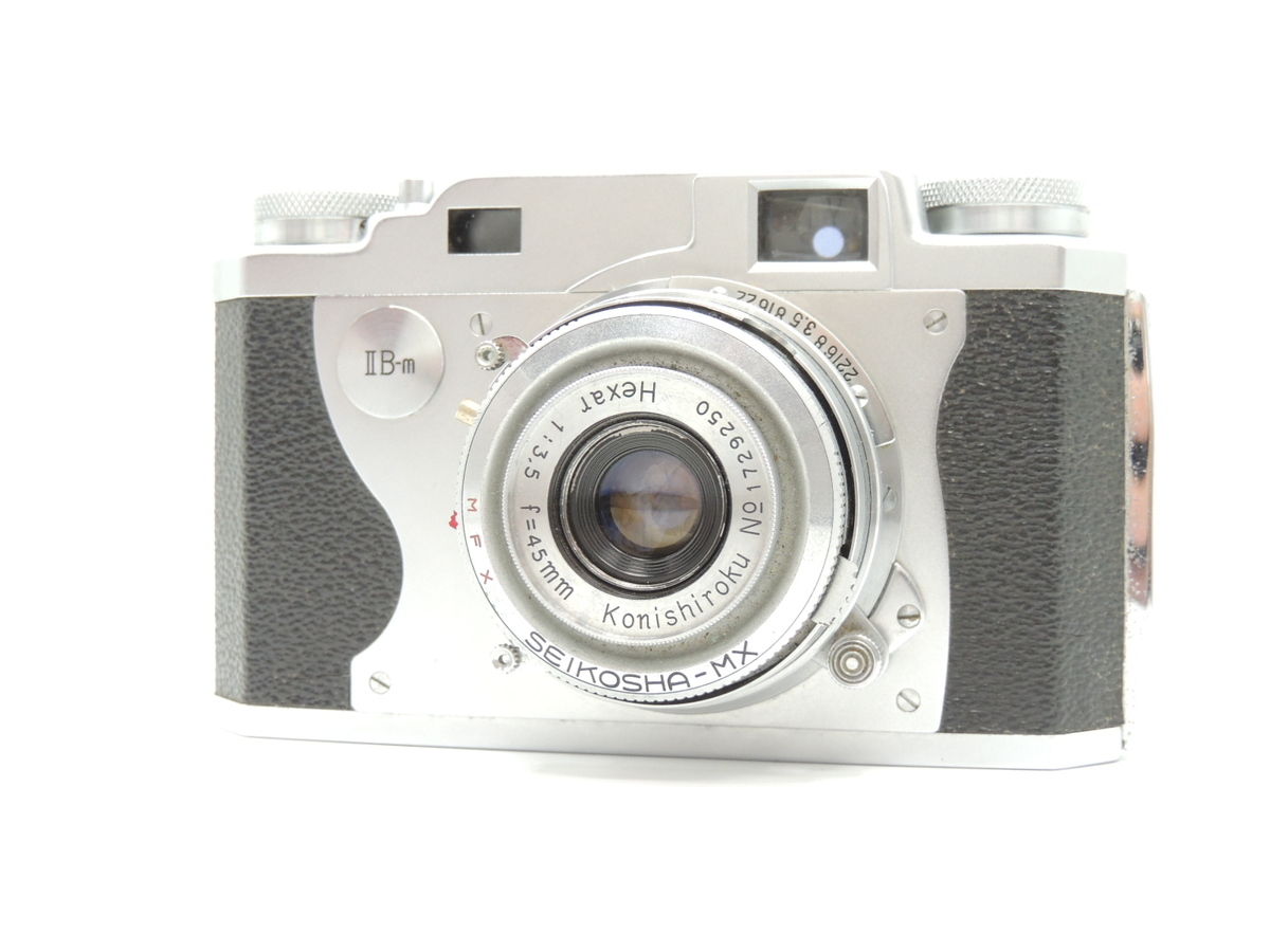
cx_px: 635
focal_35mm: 50
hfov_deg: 38.2
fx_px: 1834
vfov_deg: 29.1
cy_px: 476
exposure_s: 1/30
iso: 400
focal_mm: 8.9
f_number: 3.6
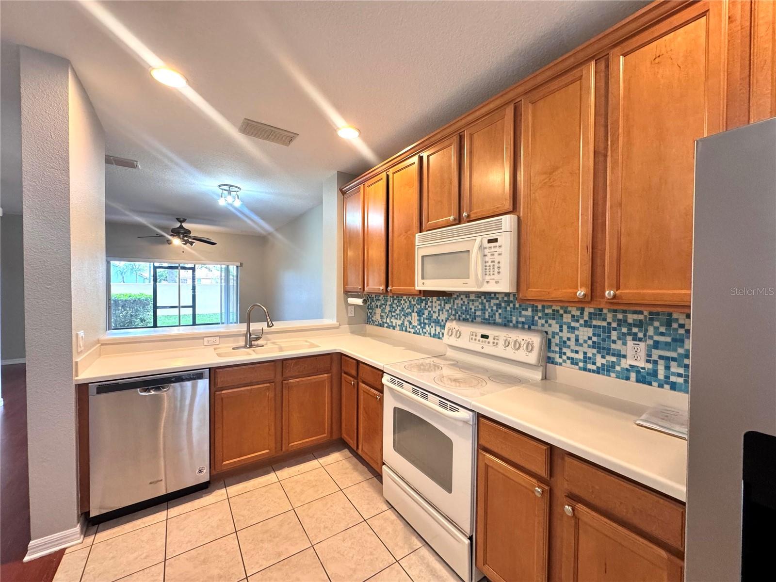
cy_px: 291
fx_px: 314
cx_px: 388
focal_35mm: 14
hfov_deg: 102.1
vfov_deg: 85.7
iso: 250
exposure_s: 1/120
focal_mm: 2.22
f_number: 2.2
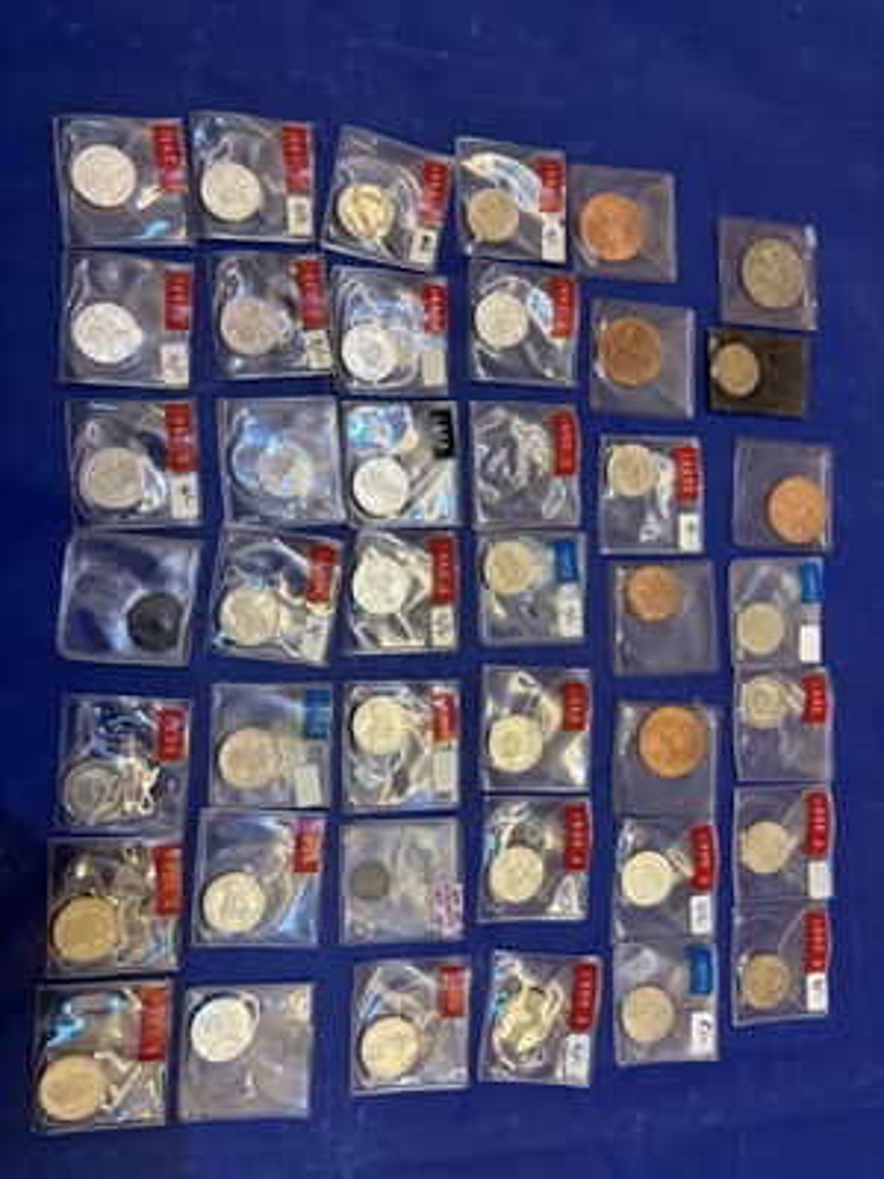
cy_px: 590
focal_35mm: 26
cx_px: 442
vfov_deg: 67.3
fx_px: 885
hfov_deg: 53.1
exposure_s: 1/50
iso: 80
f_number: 1.6
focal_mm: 5.96
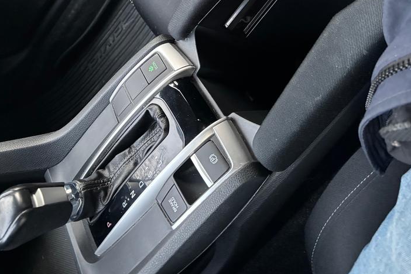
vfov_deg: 32.8
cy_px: -4
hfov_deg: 51.9
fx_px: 422
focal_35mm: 37
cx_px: 206
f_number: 1.6
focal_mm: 5.96
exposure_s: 1/36
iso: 640
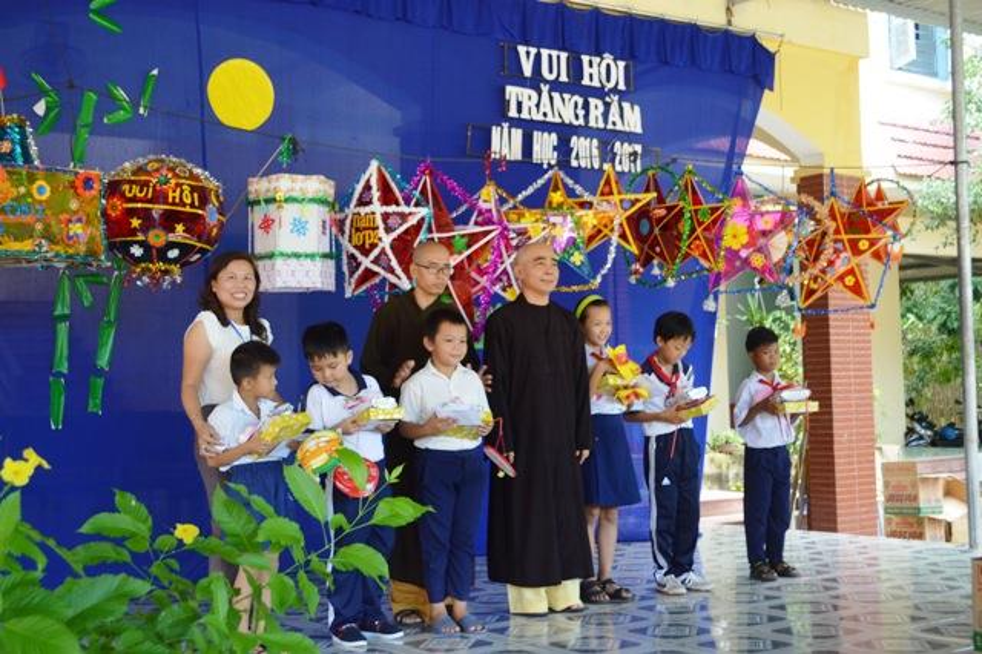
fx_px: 1309
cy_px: 327
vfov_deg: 28.0
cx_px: 491
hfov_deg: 41.1
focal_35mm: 48
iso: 400
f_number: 4.8
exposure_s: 1/80
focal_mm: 32
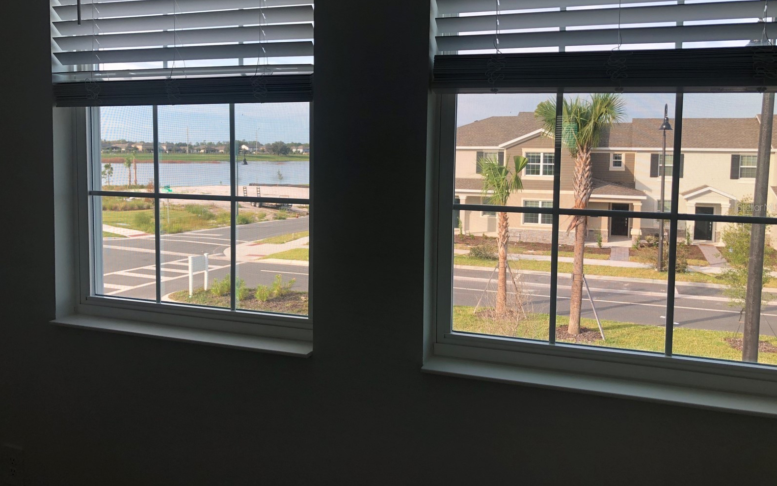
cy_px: 207
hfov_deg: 62.9
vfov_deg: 41.7
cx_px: 391
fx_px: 635
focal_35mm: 30
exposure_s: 1/261
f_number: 1.8
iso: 20
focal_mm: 3.99
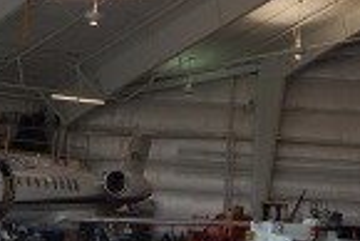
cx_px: 149
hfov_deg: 13.1
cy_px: -88
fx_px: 1562
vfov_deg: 8.7
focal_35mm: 156
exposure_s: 1/200
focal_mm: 24
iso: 200
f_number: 7.1
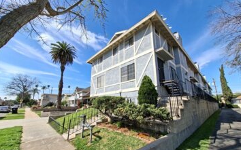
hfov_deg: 105.3
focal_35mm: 14
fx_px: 92
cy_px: 81
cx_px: 120
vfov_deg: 78.5
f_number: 2.2
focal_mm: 1.74
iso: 40
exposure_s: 1/904
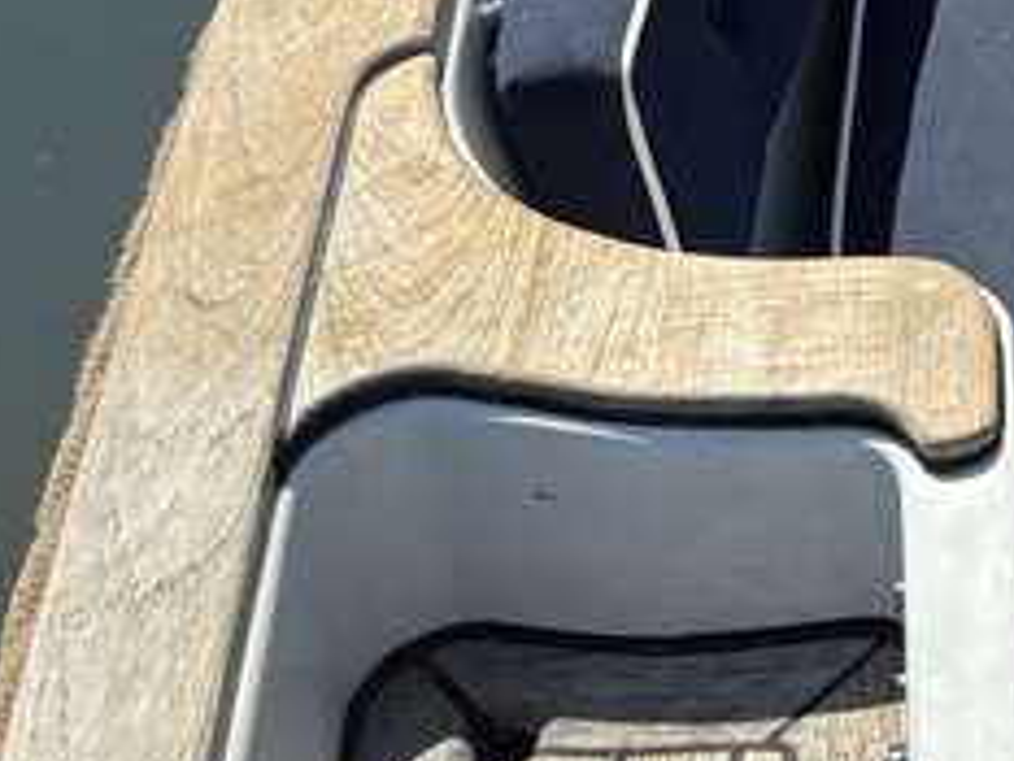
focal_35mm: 134
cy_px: -491
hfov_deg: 12.2
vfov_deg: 10.6
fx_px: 3927
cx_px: 2298
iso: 50
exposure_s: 1/3205
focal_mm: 5.96
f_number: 1.6
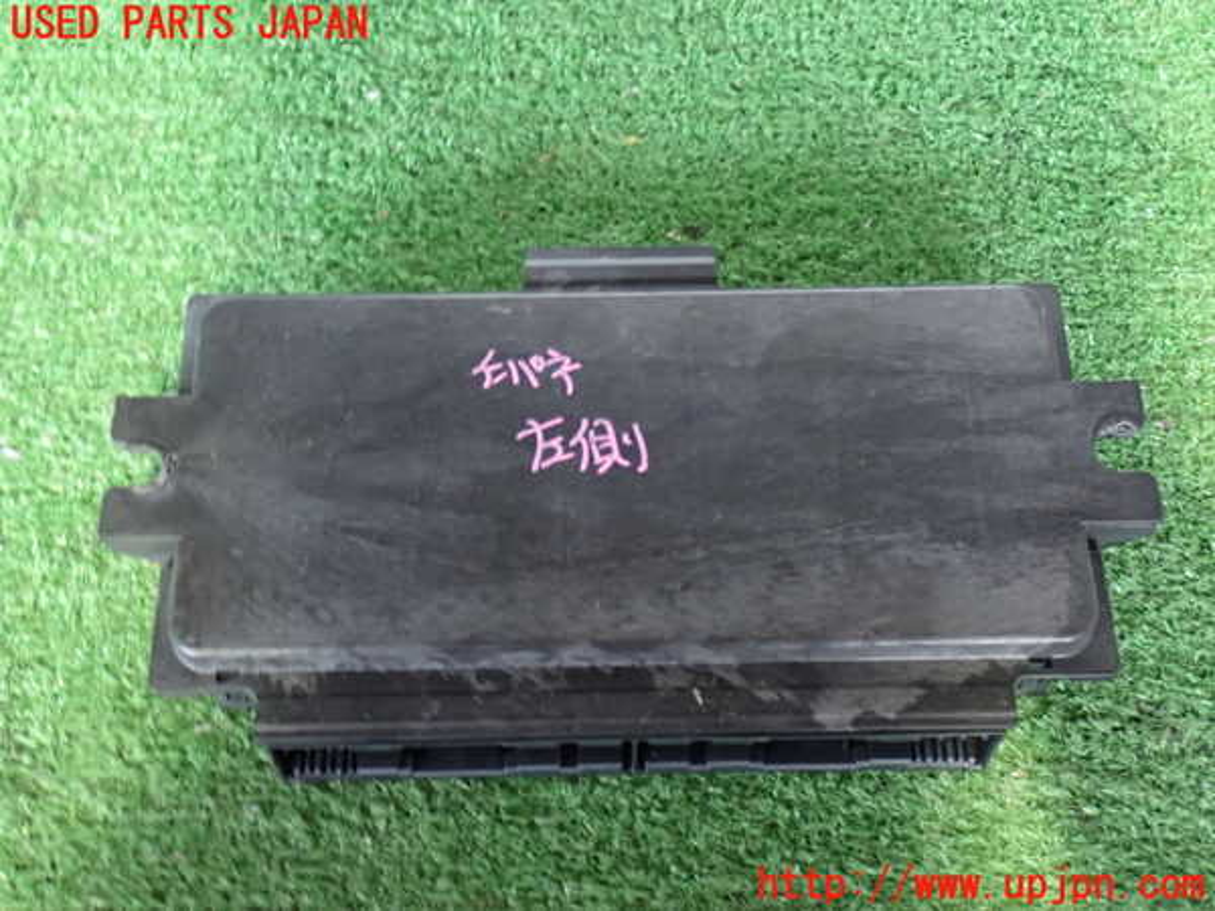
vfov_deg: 29.1
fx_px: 1755
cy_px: 456
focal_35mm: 50
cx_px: 608
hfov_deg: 38.2
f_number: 3.2
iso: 1000
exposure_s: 1/13
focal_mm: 9.01
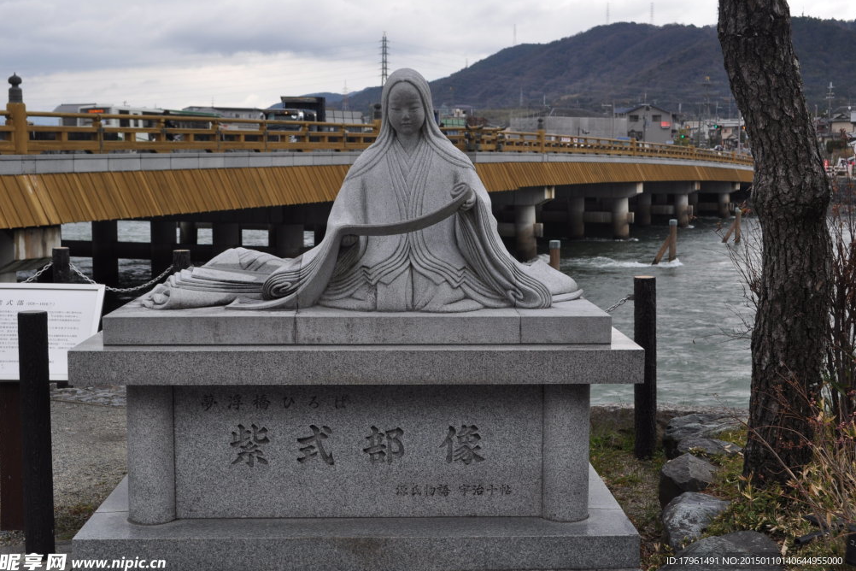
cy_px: 287
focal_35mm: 49
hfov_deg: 40.3
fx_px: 1165
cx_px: 423
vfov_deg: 27.5
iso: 200
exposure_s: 1/60
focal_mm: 32
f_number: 8
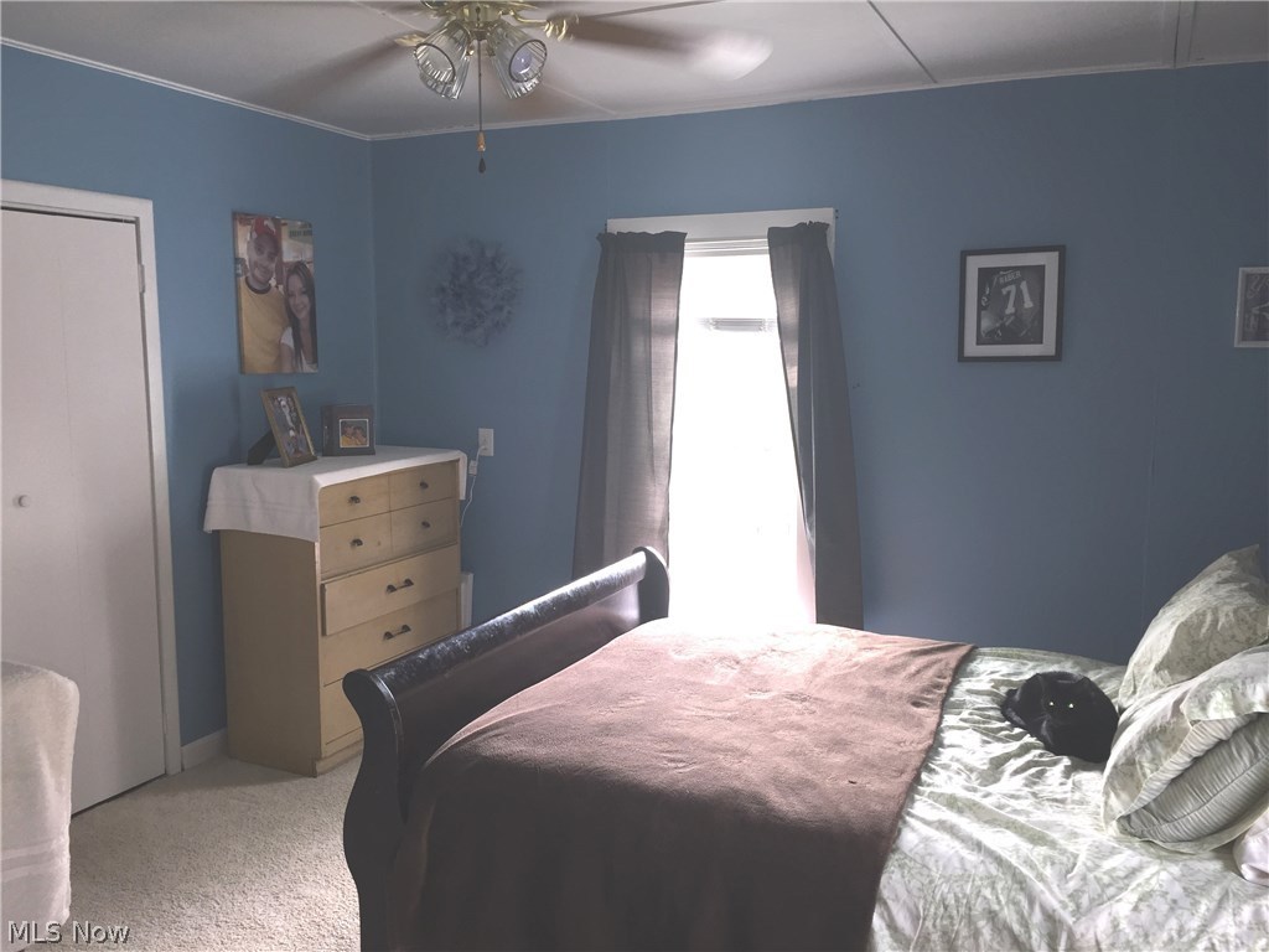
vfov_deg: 48.2
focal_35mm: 29
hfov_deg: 61.7
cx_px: 634
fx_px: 1063
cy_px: 476
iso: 40
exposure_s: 1/30
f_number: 2.2
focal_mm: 4.15
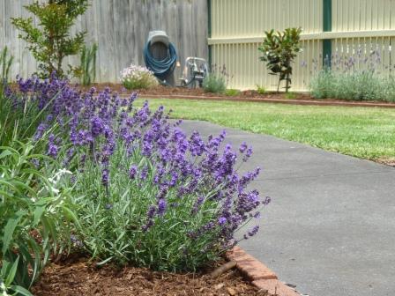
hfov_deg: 22.8
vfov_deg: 17.2
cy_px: 148
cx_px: 198
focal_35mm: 86
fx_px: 981
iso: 80
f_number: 5.1
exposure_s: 1/200
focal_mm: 15.4
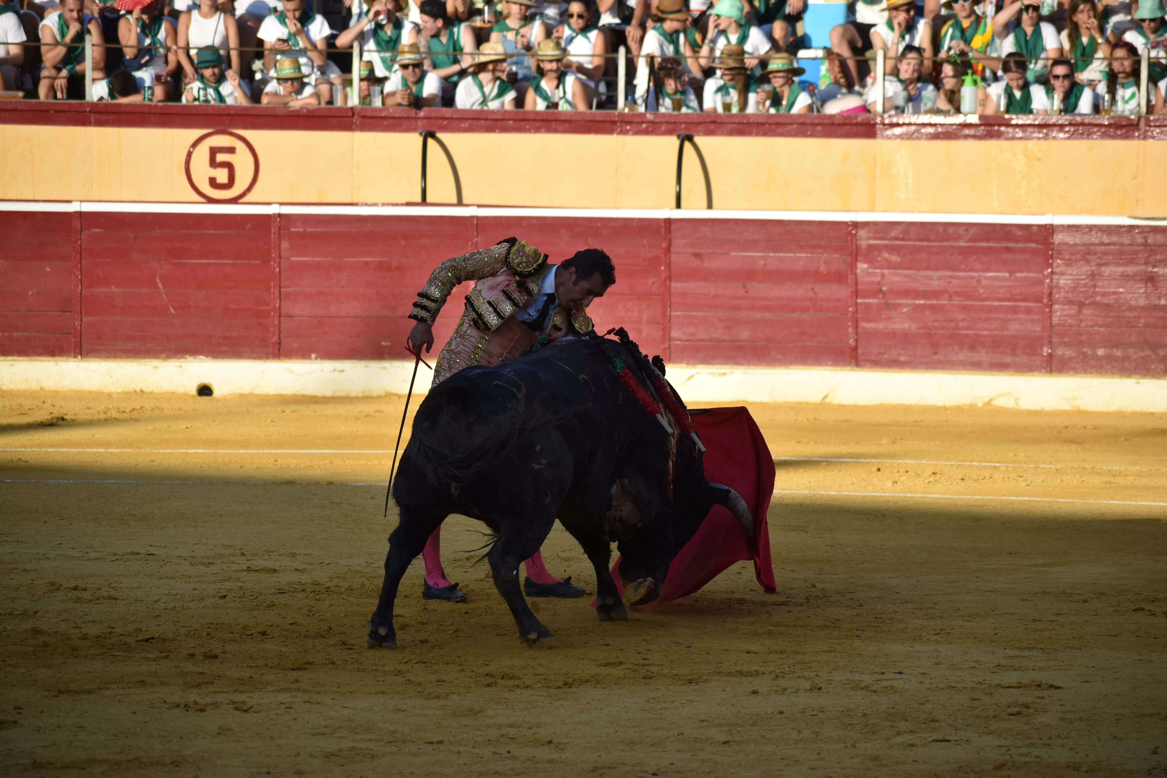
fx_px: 6564
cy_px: 389
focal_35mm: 202
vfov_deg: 6.8
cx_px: 584
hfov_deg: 10.2
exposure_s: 1/2000
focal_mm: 135
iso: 400
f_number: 5.6
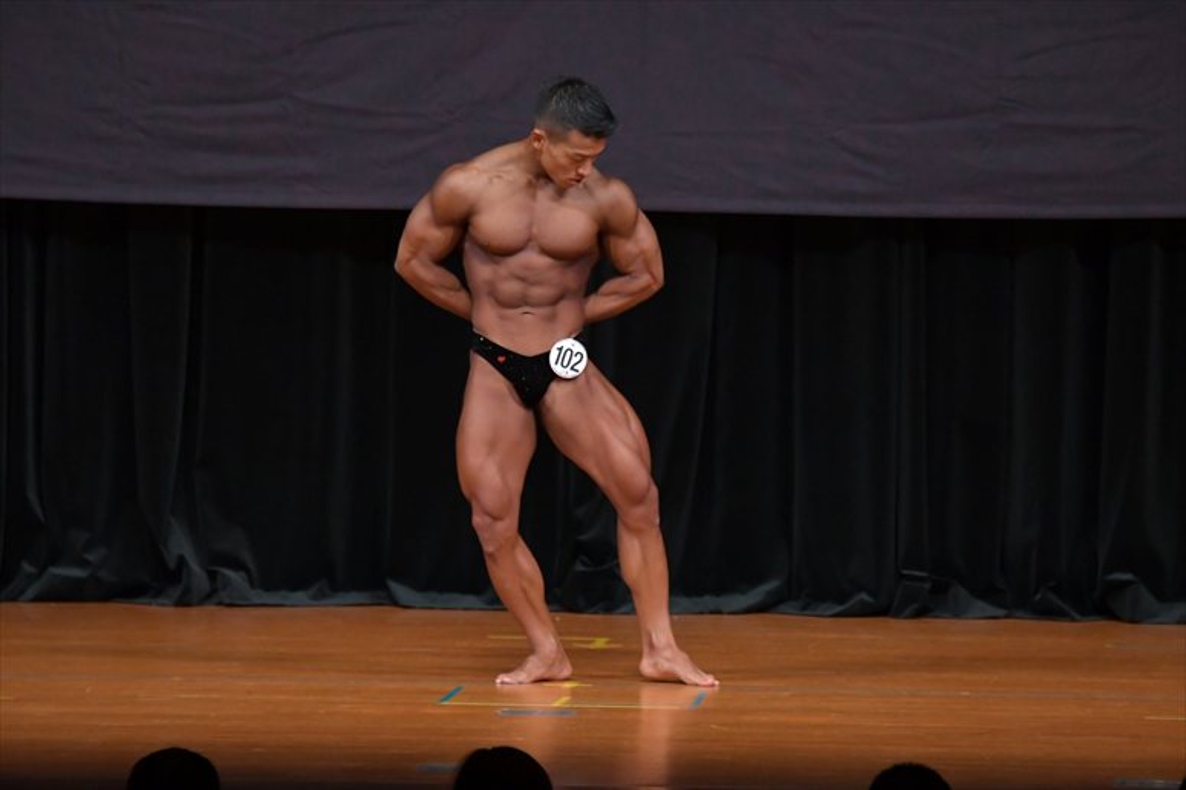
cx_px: 593
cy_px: 395
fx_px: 9385
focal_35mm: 285
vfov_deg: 4.8
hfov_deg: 7.2
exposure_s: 1/400
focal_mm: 190
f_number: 5.6
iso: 4000
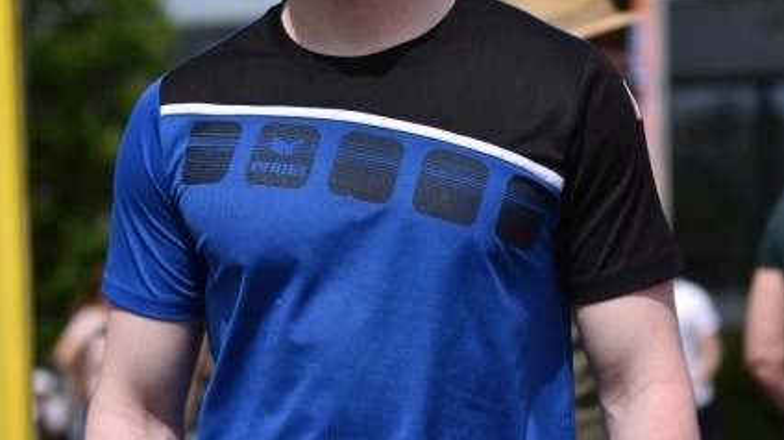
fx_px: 4193
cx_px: 393
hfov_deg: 10.7
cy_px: 174
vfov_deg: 6.0
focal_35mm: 202
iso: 100
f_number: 3.5
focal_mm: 85
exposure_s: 1/3200
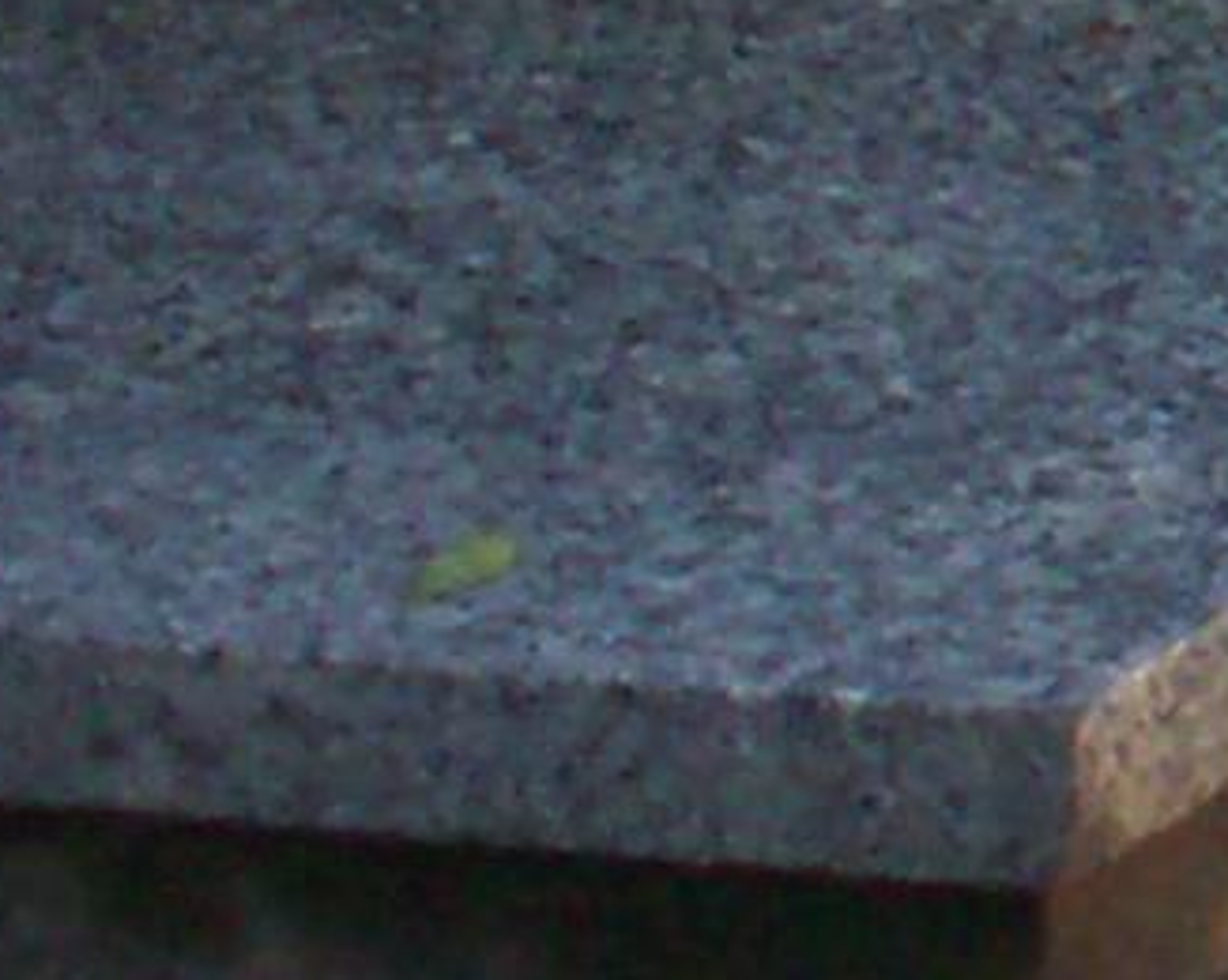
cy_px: -1764
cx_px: 4795
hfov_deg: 5.9
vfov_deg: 5.3
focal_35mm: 278
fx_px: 10092
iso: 140
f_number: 4.5
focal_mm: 6
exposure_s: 1/60
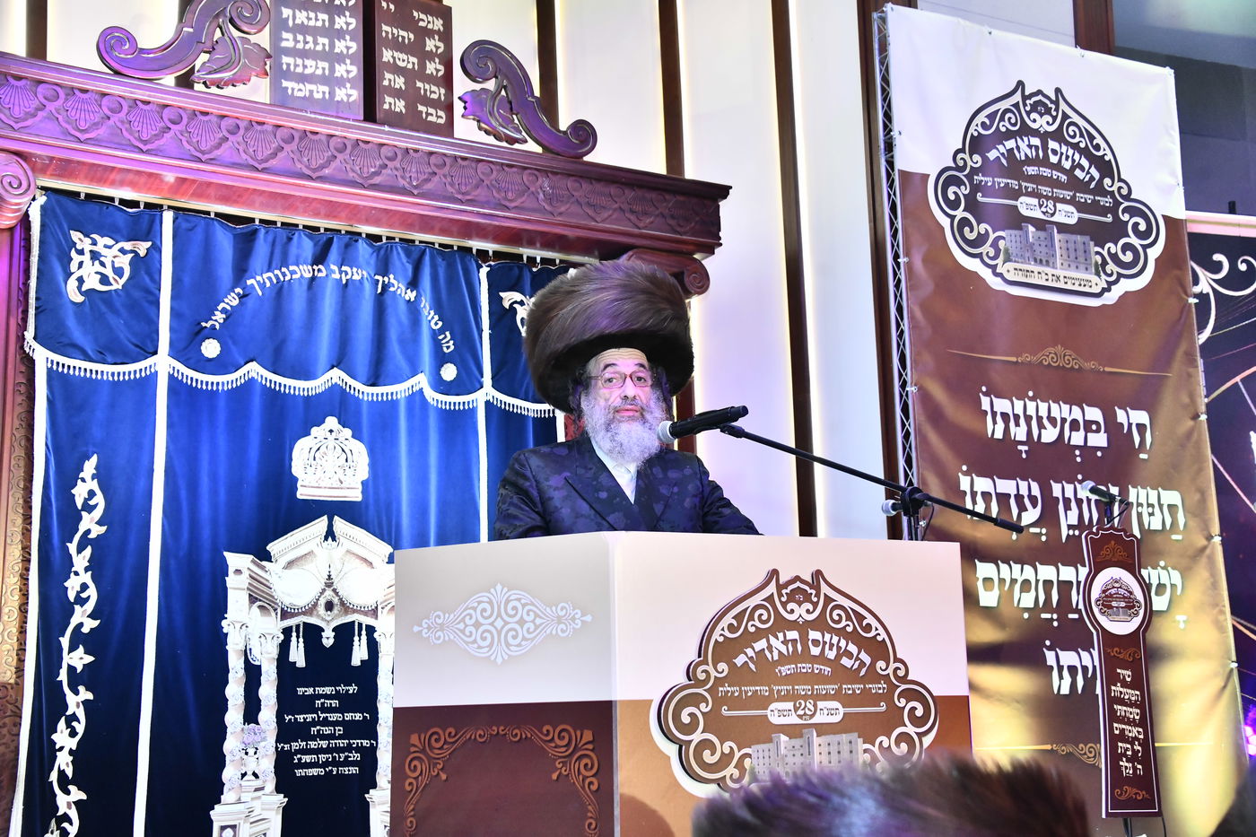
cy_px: 418
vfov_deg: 30.5
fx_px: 1535
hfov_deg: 44.5
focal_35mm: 44
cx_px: 628
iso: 3200
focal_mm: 44
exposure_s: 1/125
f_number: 5.6
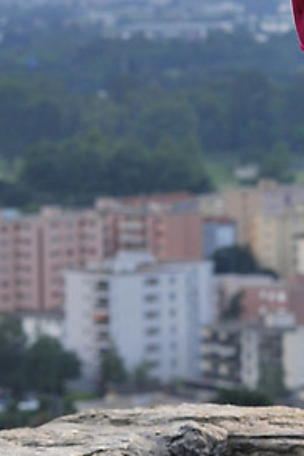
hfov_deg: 4.2
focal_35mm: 328
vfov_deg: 6.2
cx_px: 490
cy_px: -114
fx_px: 4149
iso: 200
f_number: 8
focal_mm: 80
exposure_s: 1/250
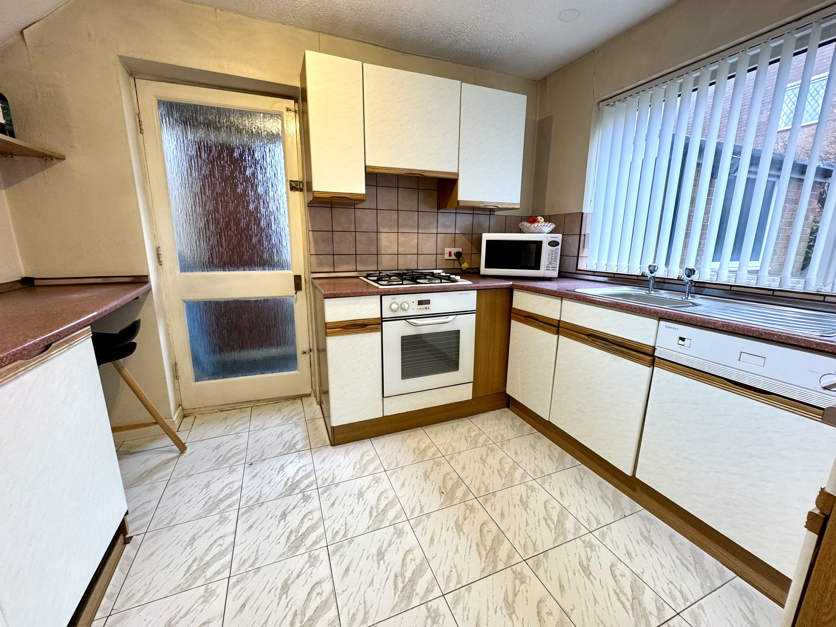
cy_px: 314
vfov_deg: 85.7
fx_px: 338
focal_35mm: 14
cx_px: 418
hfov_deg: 102.1
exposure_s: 1/50
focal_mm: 2.22
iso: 200
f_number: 2.2
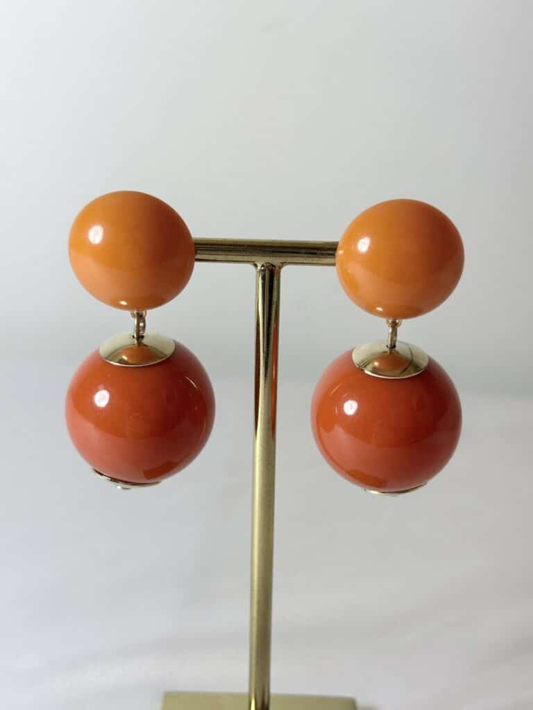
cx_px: 266
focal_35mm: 52
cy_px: 355
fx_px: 1068
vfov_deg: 36.8
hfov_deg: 28.0
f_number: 1.6
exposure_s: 1/204
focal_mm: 5.96
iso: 32
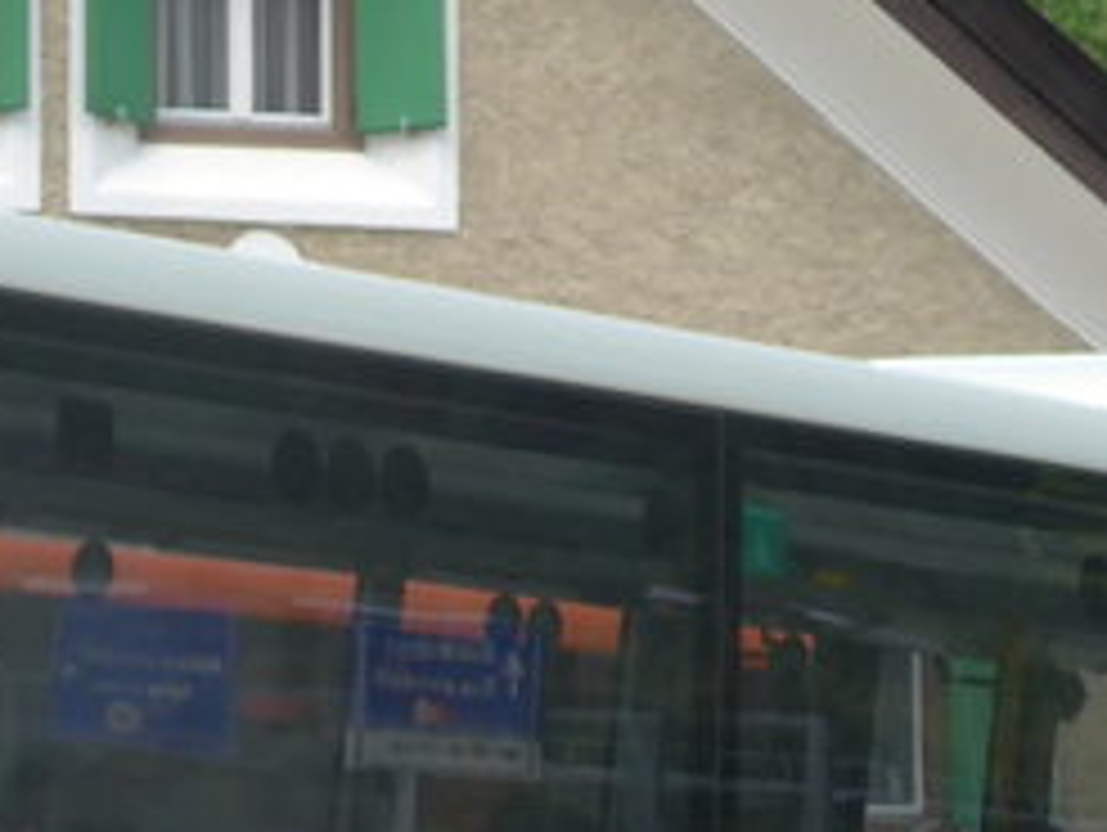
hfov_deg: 8.3
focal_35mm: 239
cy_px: 463
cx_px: 364
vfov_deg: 6.2
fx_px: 7651
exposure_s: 1/250
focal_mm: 10.1
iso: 80
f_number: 3.2
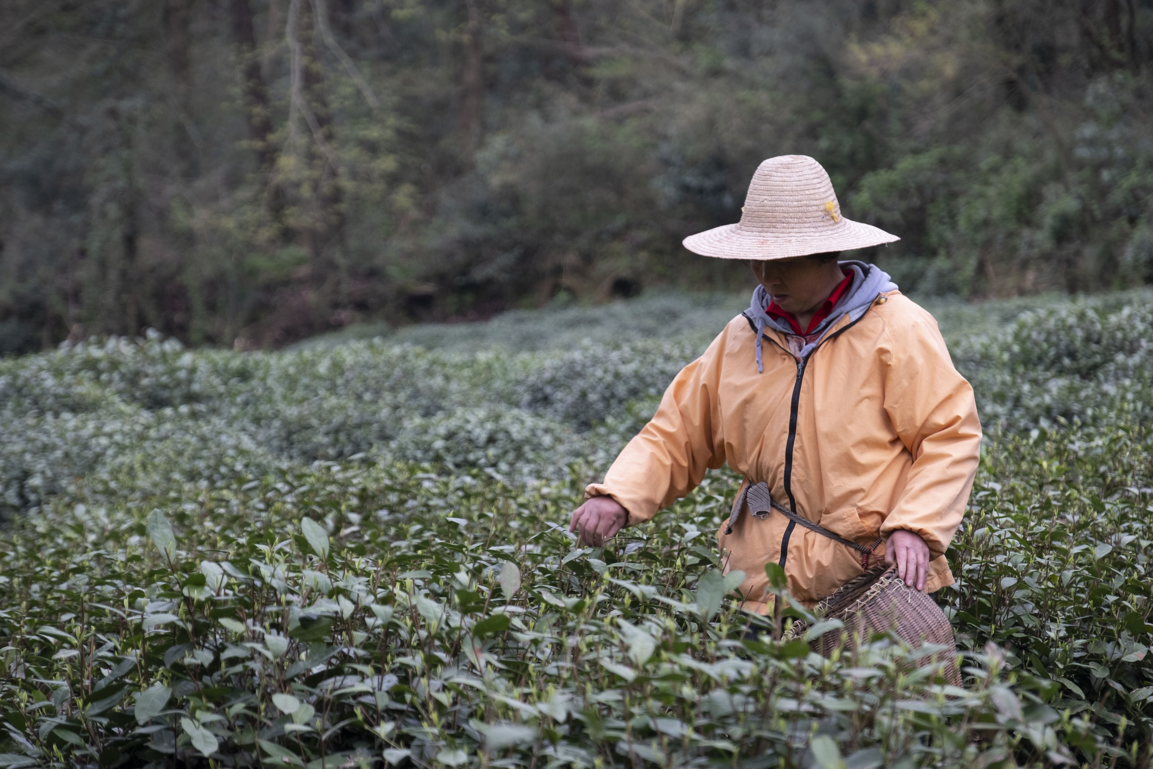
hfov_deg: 13.2
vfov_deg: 8.8
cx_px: 576
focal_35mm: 156
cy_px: 384
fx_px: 4996
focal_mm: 104.2
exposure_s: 1/60
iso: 400
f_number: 5.6
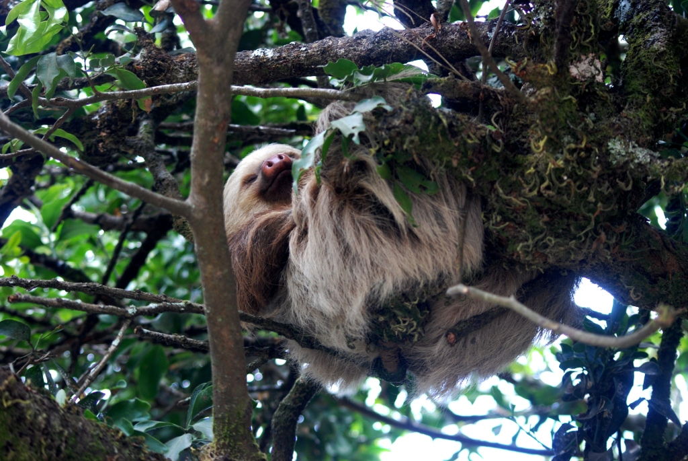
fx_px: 2009
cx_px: 344
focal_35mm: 105
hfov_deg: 19.4
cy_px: 230
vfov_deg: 13.1
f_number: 4
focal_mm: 70
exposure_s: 1/160
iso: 400
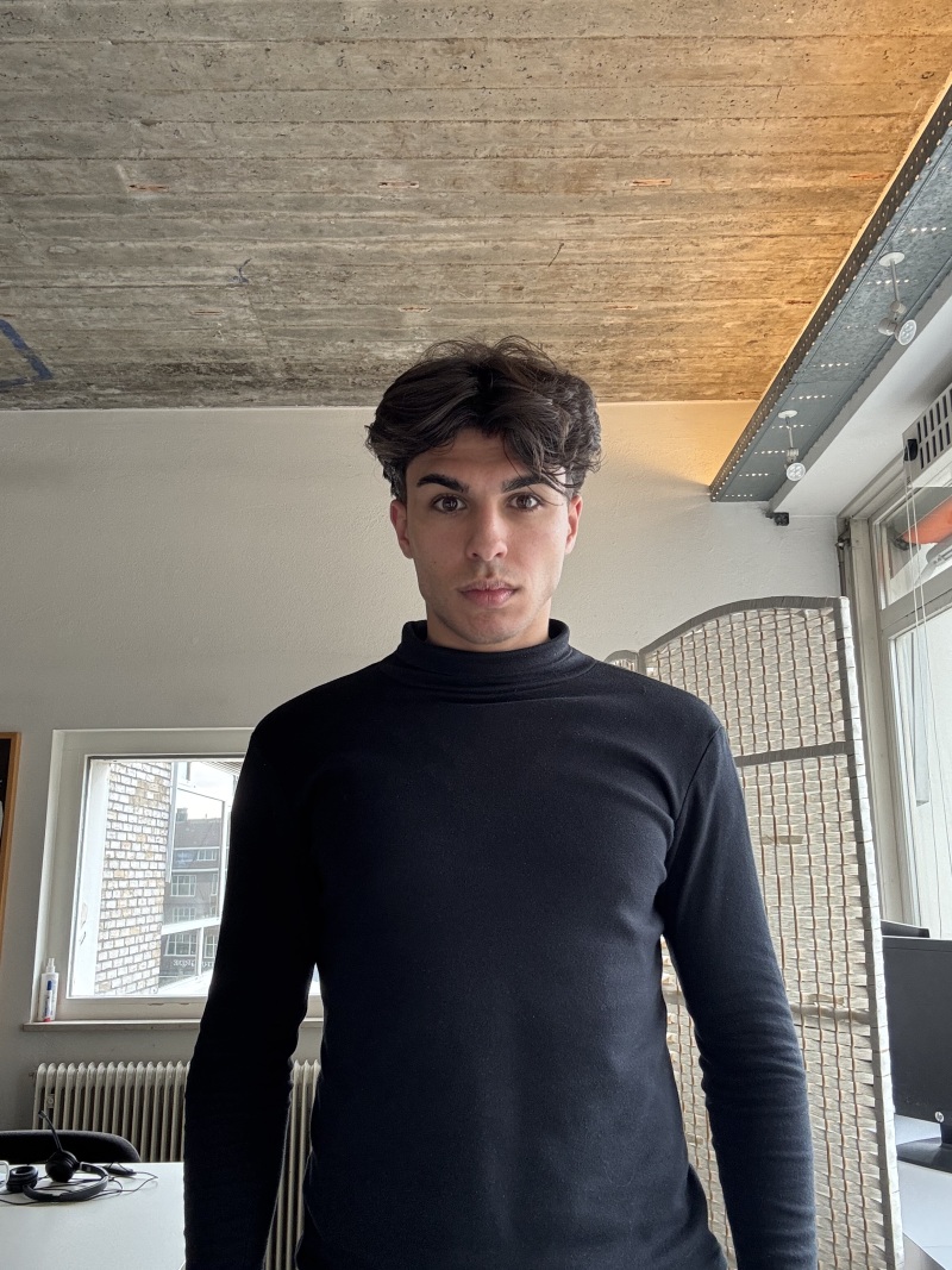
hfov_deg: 46.8
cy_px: 635
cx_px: 476
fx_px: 1100
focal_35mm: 30
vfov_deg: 60.0
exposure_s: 1/81
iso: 80
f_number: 1.9
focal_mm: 2.69
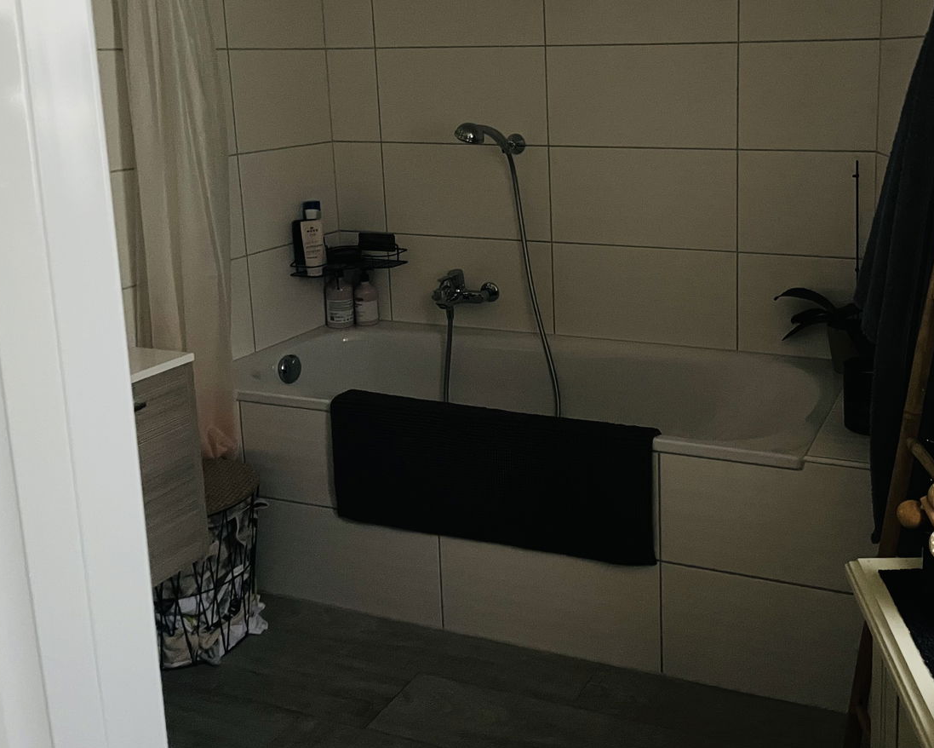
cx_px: 641
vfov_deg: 39.7
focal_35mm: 37
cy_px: 252
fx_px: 1023
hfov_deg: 48.1
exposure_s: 1/20
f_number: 1.6
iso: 1000
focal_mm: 4.2
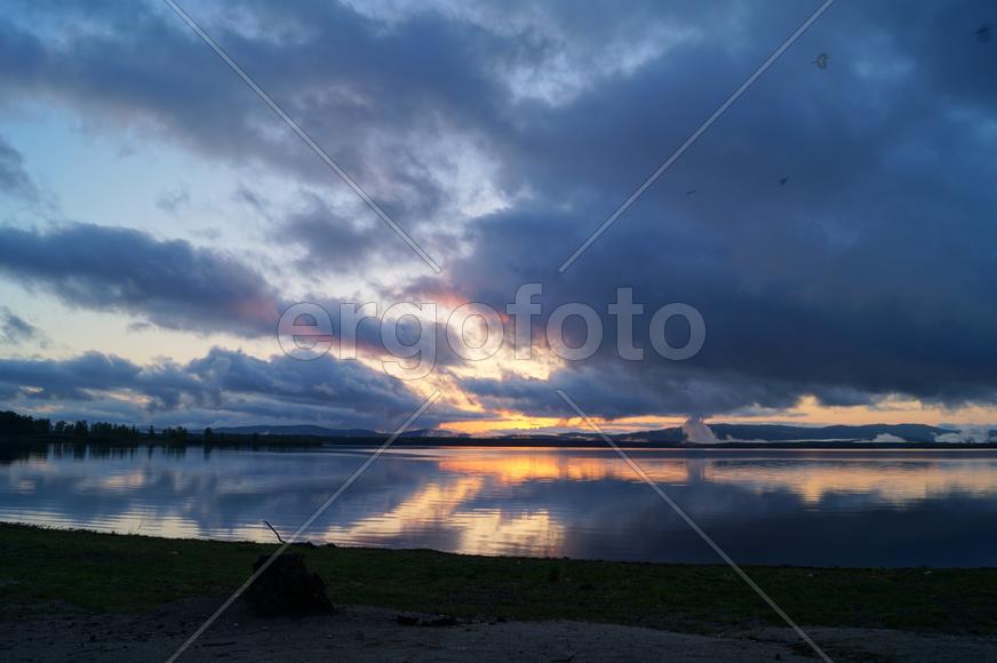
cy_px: 332
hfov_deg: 67.4
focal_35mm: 27
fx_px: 747
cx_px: 498
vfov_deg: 47.9
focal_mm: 18
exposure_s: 1/100
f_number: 8
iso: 200
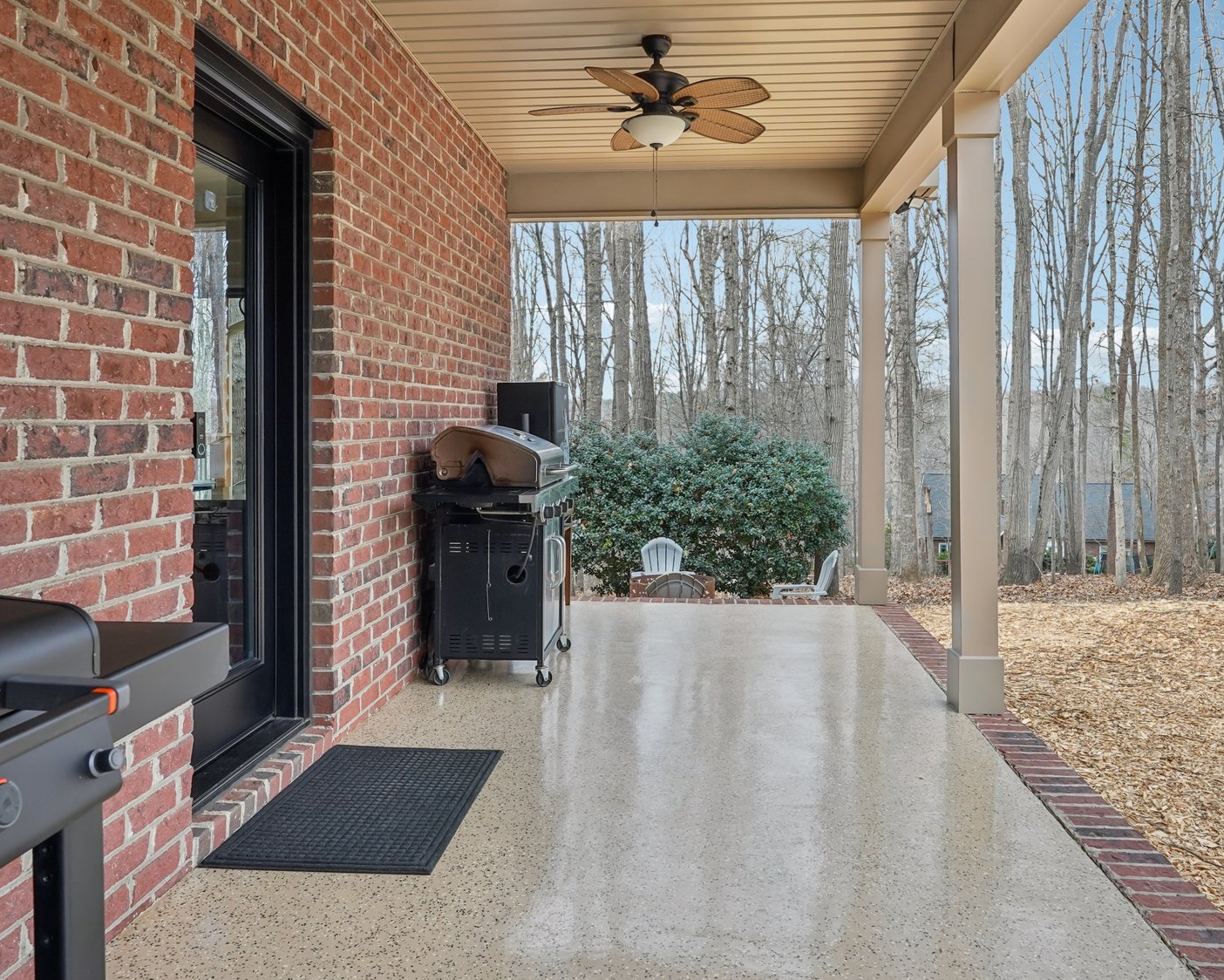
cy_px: 448
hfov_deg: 65.9
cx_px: 657
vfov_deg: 54.9
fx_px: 942
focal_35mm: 26
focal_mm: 19
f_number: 8
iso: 400
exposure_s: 1/30
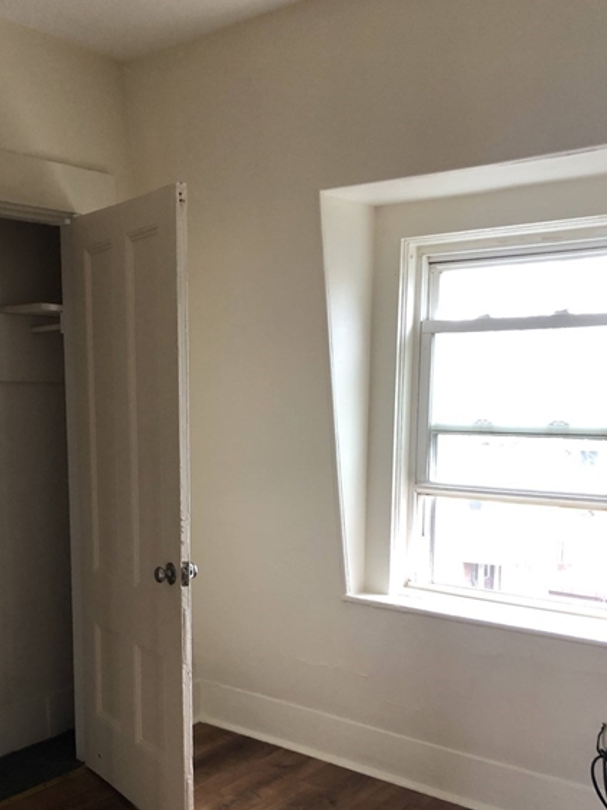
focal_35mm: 38
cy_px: 540
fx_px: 889
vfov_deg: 48.2
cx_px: 218
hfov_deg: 37.4
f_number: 1.8
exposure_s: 1/15
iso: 40
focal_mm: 3.99
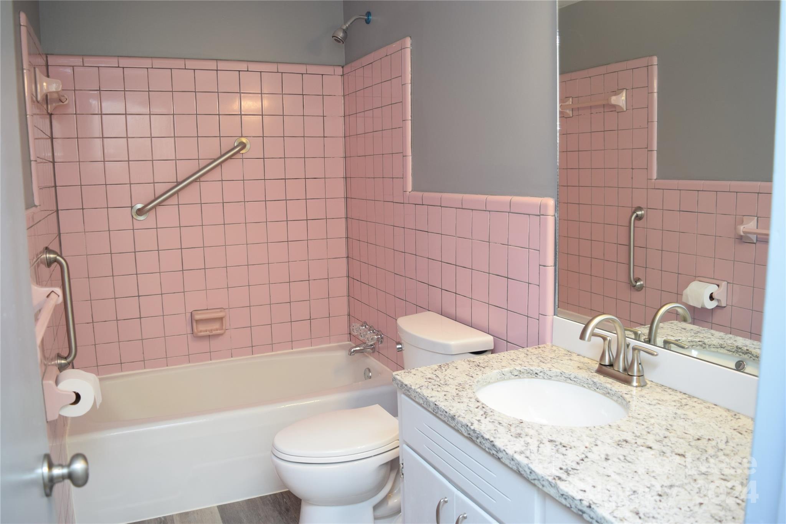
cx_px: 393
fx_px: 589
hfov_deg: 67.4
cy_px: 262
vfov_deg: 47.9
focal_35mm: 27
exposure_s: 1/80
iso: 400
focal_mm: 18
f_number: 4.5
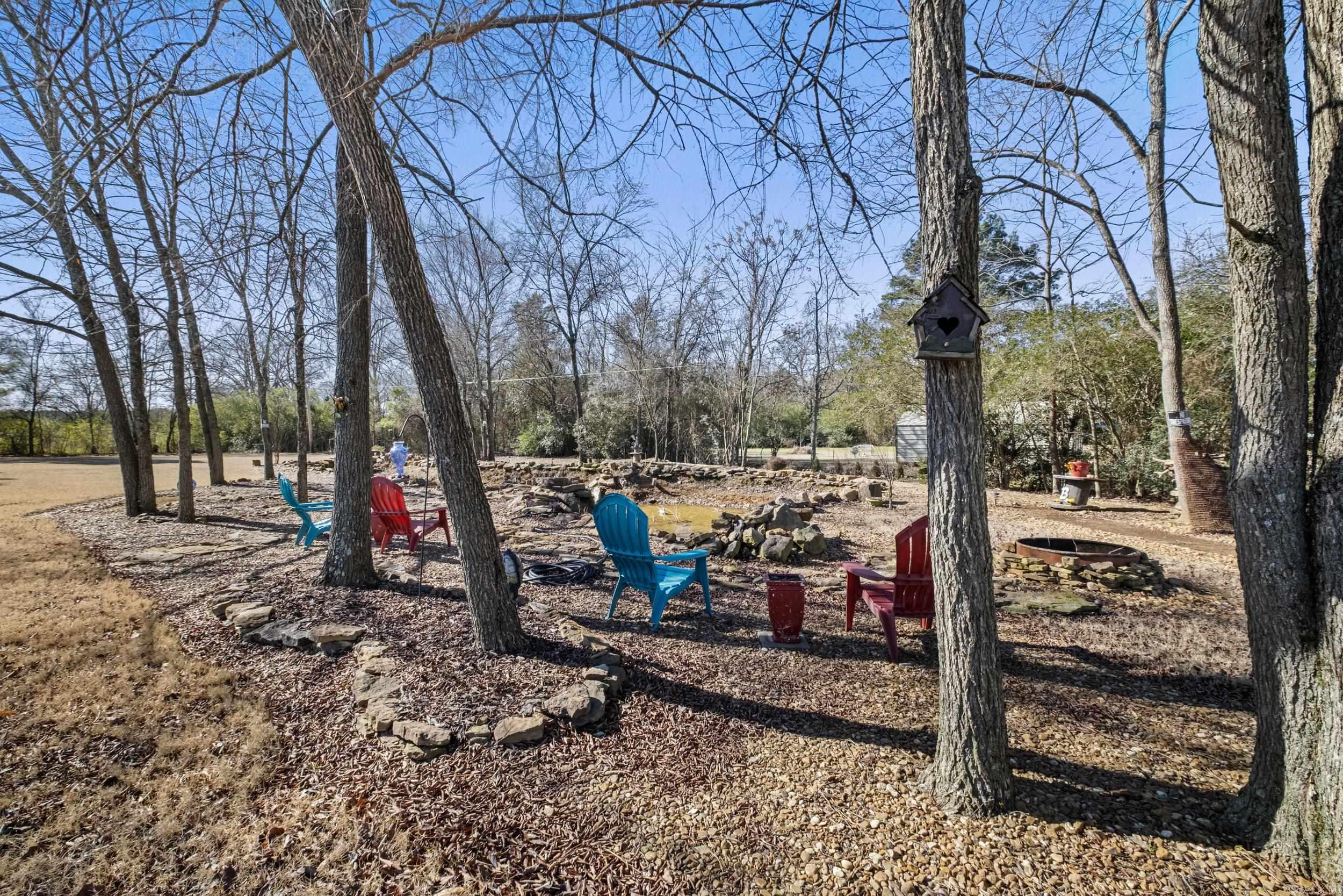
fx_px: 560
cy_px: 448
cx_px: 672
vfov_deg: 77.3
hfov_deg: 100.4
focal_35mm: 15
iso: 400
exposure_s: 1/125
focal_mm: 10
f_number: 8
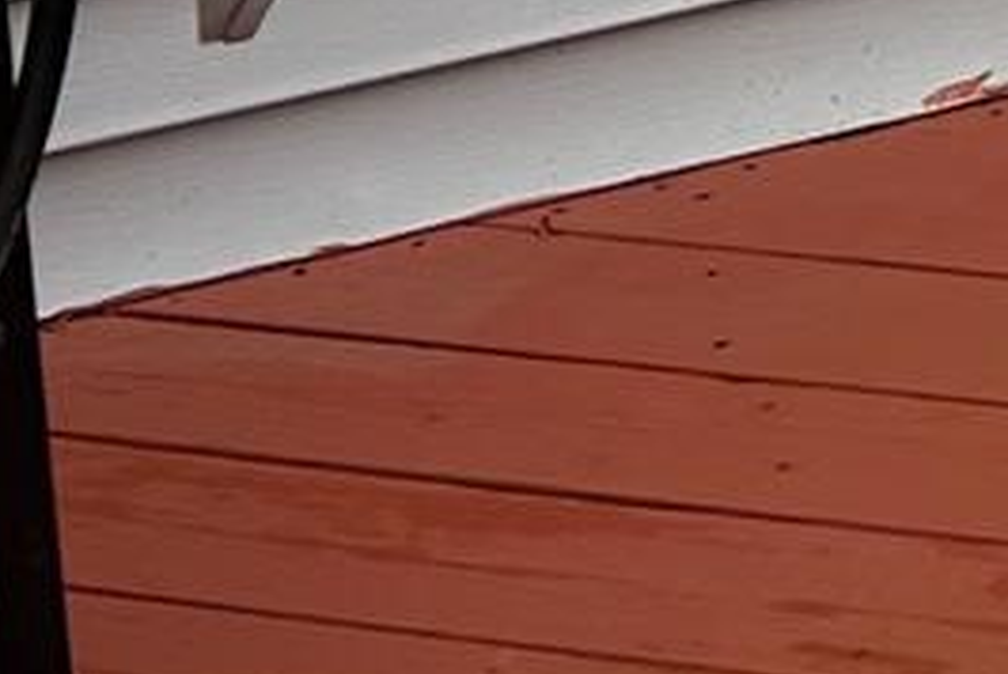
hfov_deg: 8.0
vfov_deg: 5.8
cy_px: -1844
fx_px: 5830
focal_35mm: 208
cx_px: 3346
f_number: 1.5
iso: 50
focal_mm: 5.7
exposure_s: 1/526
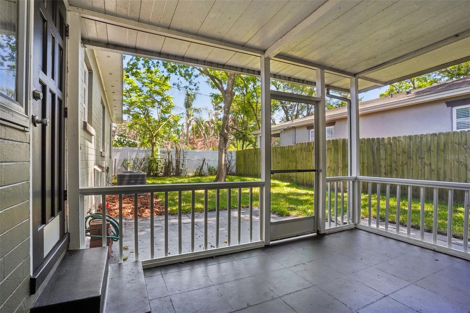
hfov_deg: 93.3
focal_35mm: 17
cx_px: 235
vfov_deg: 70.4
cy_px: 156
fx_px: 222
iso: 400
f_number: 20
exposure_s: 1/8
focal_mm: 17
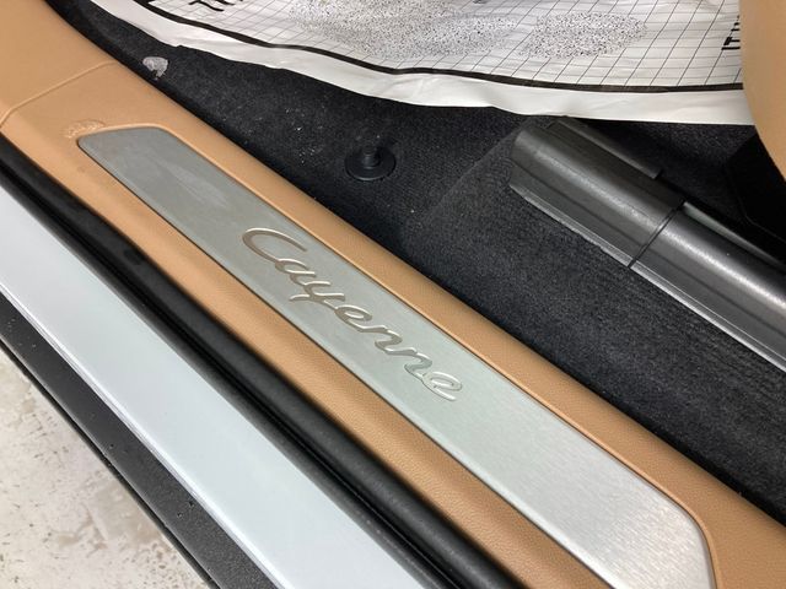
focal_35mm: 28
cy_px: 294
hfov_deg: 63.4
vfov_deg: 49.7
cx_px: 393
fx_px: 636
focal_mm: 3.99
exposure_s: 1/120
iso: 50
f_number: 1.8
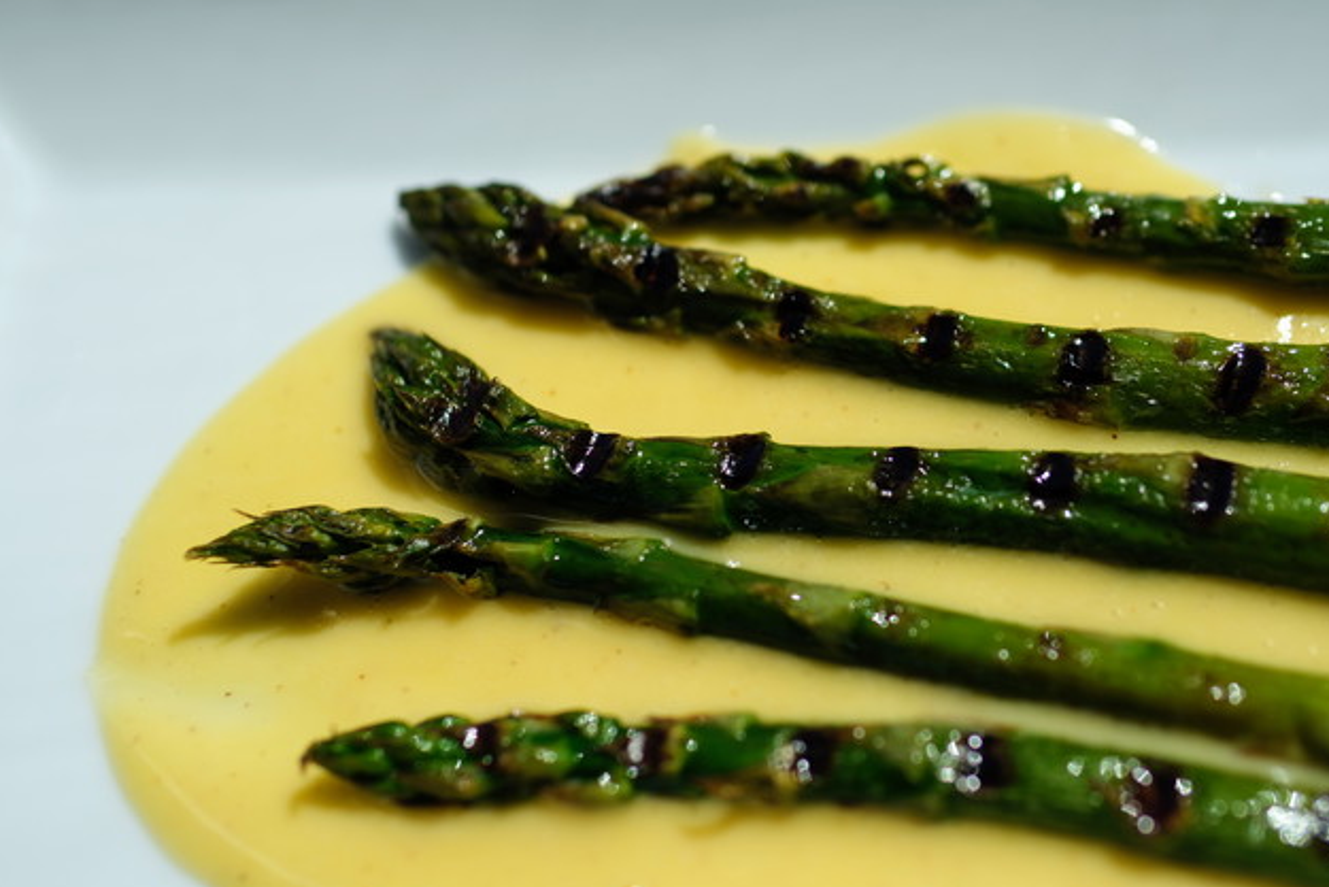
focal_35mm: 54
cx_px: 778
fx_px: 1994
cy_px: 413
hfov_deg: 36.8
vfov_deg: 25.1
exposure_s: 1/3200
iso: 125
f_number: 2.2
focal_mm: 30
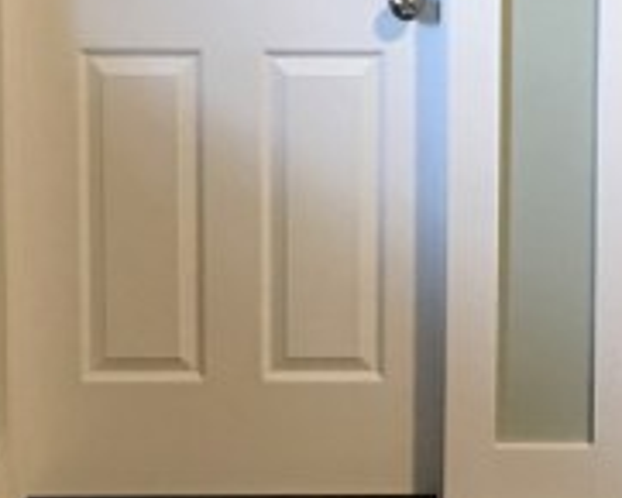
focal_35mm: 125
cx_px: 529
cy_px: -69
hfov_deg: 15.3
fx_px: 2302
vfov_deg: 12.1
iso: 100
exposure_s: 1/10
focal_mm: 4.15
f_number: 2.2
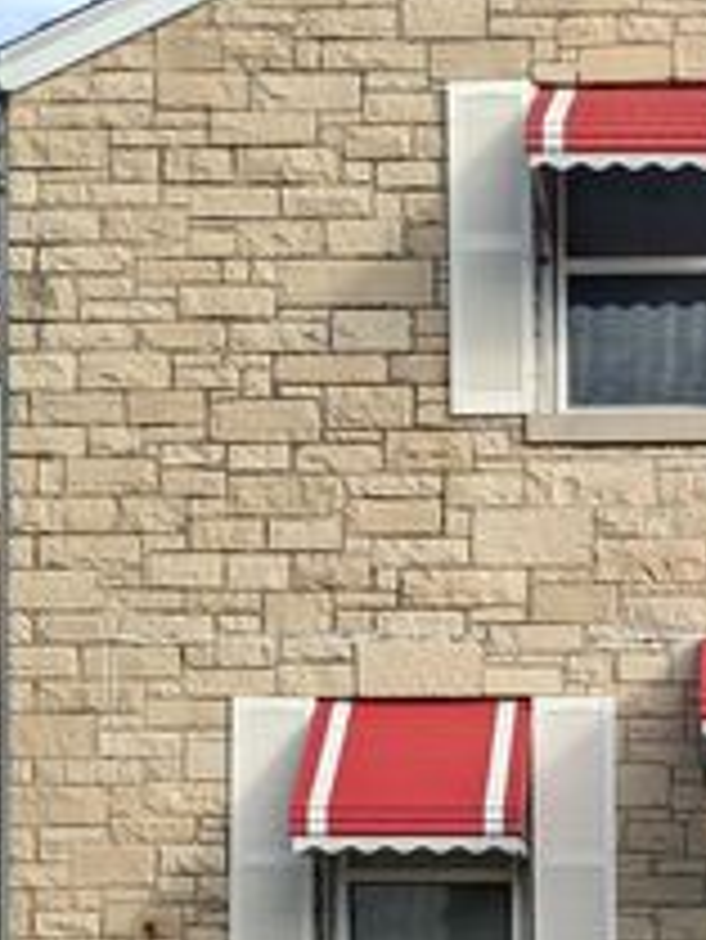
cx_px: 675
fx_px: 2336
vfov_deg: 22.0
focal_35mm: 86
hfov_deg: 16.9
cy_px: 902
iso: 57
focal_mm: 4.38
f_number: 1.73
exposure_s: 1/1675
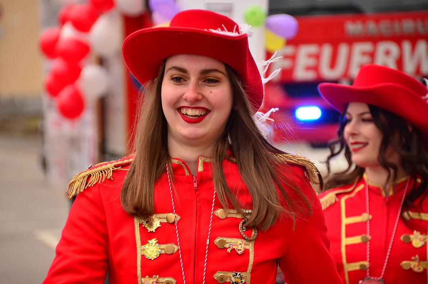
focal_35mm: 300
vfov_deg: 4.6
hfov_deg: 6.9
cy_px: 142
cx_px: 214
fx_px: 3560
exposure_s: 1/400
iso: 400
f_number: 6.3
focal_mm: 200
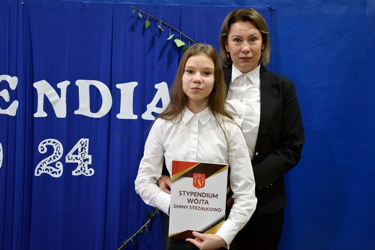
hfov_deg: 40.3
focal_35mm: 49
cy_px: 125
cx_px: 189
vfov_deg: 27.5
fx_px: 510
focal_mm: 32
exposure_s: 1/80
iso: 500
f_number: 4.2
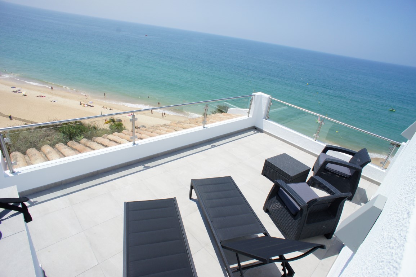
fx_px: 277
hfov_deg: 73.8
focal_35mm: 24
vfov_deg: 53.1
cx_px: 208
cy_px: 138
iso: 200
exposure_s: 1/320
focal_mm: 16
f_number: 11
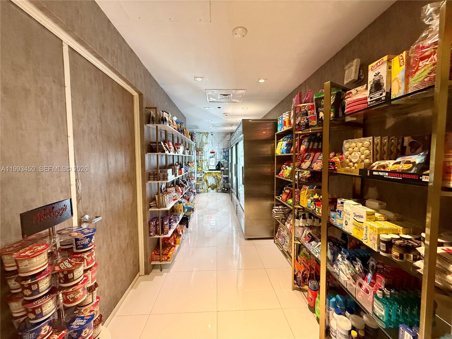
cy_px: 170
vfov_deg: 85.7
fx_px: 183
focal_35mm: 14
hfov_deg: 102.1
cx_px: 226
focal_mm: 2.22
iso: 500
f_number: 2.2
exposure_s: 1/60
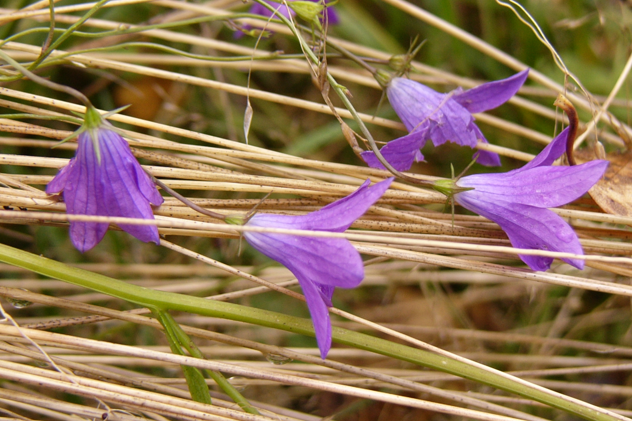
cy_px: 200
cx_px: 317
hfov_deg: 24.8
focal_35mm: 82
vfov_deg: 16.6
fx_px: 1439
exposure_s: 1/80
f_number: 2.8
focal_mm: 10.3
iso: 50
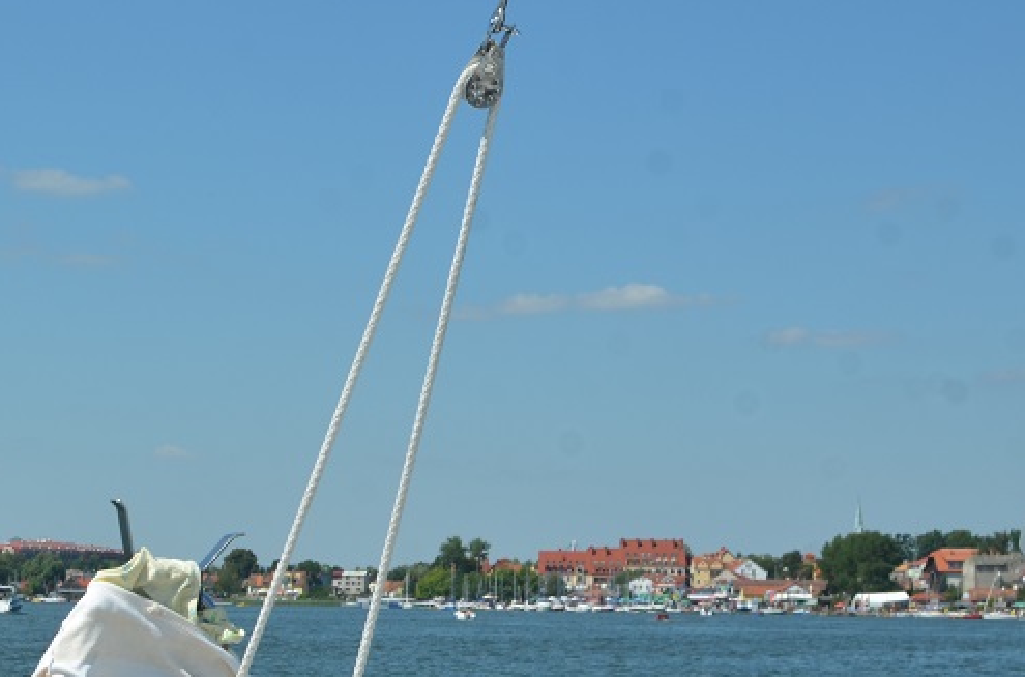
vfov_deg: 12.8
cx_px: -5
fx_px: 3010
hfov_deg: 18.8
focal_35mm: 106
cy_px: 541
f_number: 9
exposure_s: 1/320
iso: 100
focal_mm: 35
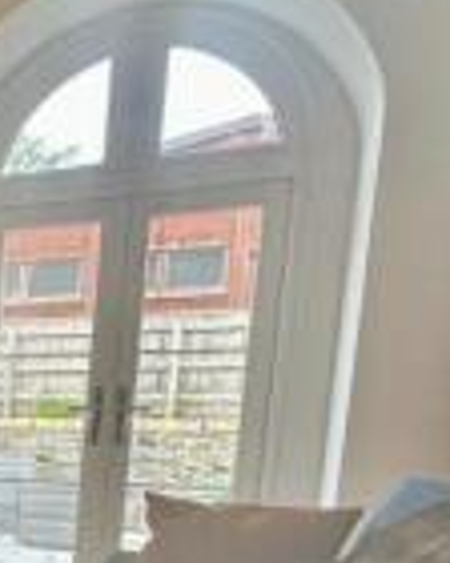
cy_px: 565
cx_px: -400
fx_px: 949
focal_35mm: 57
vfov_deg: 30.6
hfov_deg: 19.0
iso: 200
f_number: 2.2
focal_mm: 2.22
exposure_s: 1/99
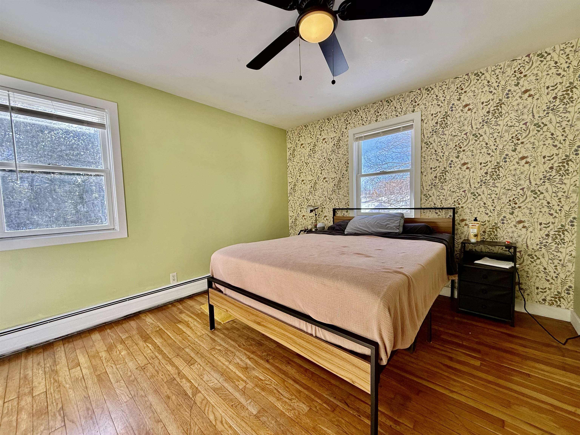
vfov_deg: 85.7
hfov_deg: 102.1
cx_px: 290
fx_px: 235
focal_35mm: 14
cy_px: 218
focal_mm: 2.22
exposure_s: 1/152
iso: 64
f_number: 2.2
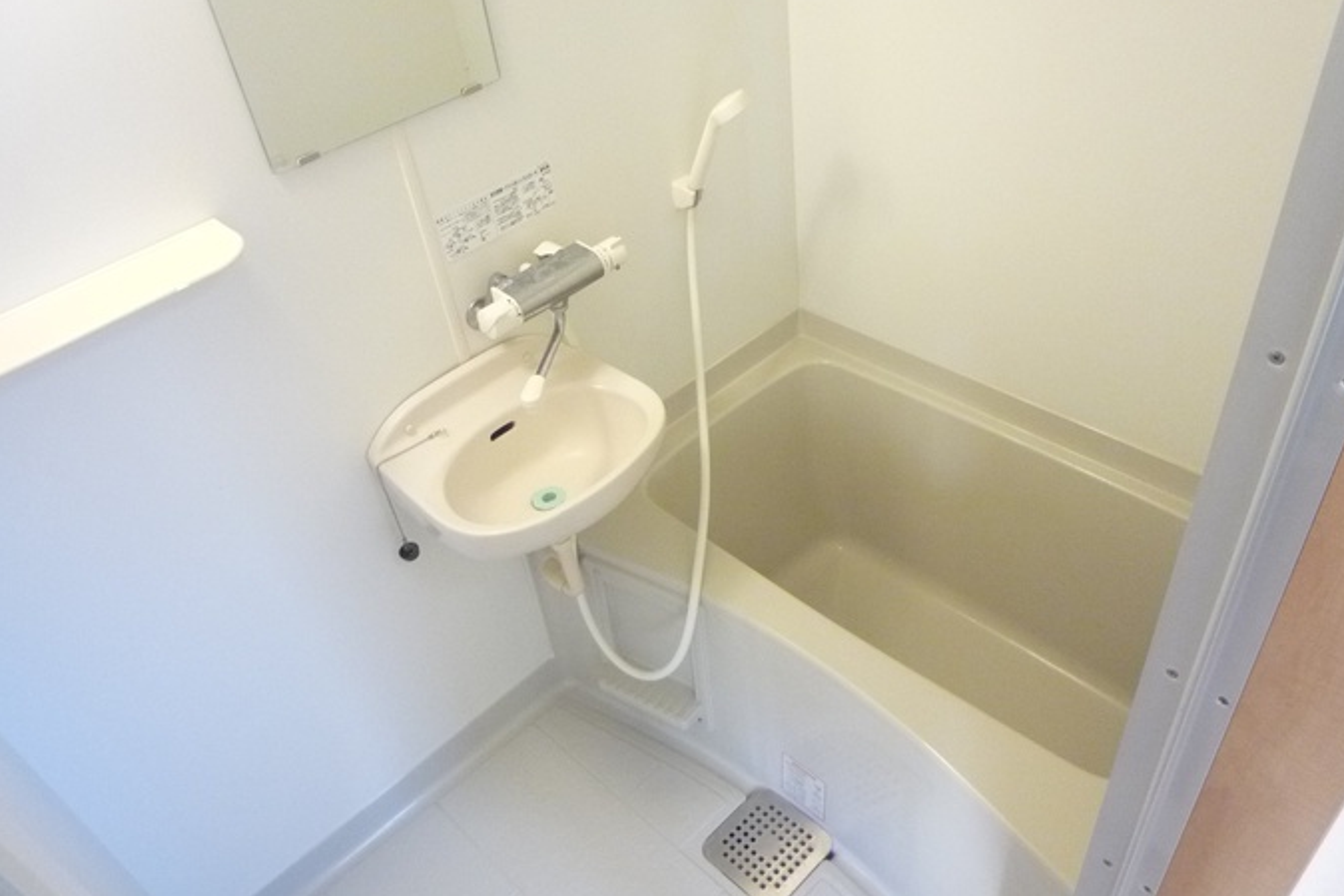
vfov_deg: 47.8
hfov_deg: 67.4
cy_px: 498
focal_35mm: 27
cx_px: 694
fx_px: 1008
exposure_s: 1/20
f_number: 2.8
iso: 400
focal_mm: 4.4
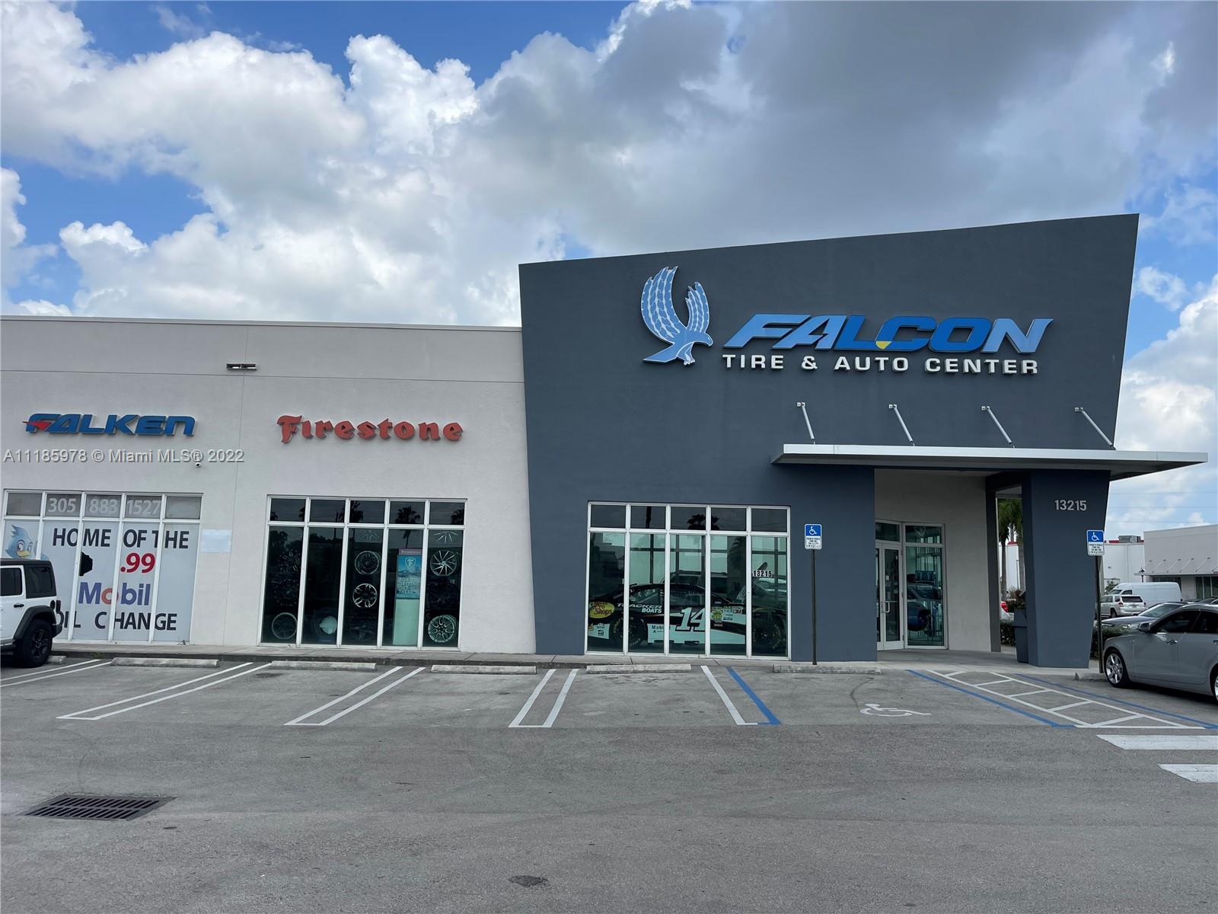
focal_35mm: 26
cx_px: 609
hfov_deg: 67.3
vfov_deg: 53.1
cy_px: 457
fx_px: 915
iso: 32
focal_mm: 5.1
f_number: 1.6
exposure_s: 1/4348
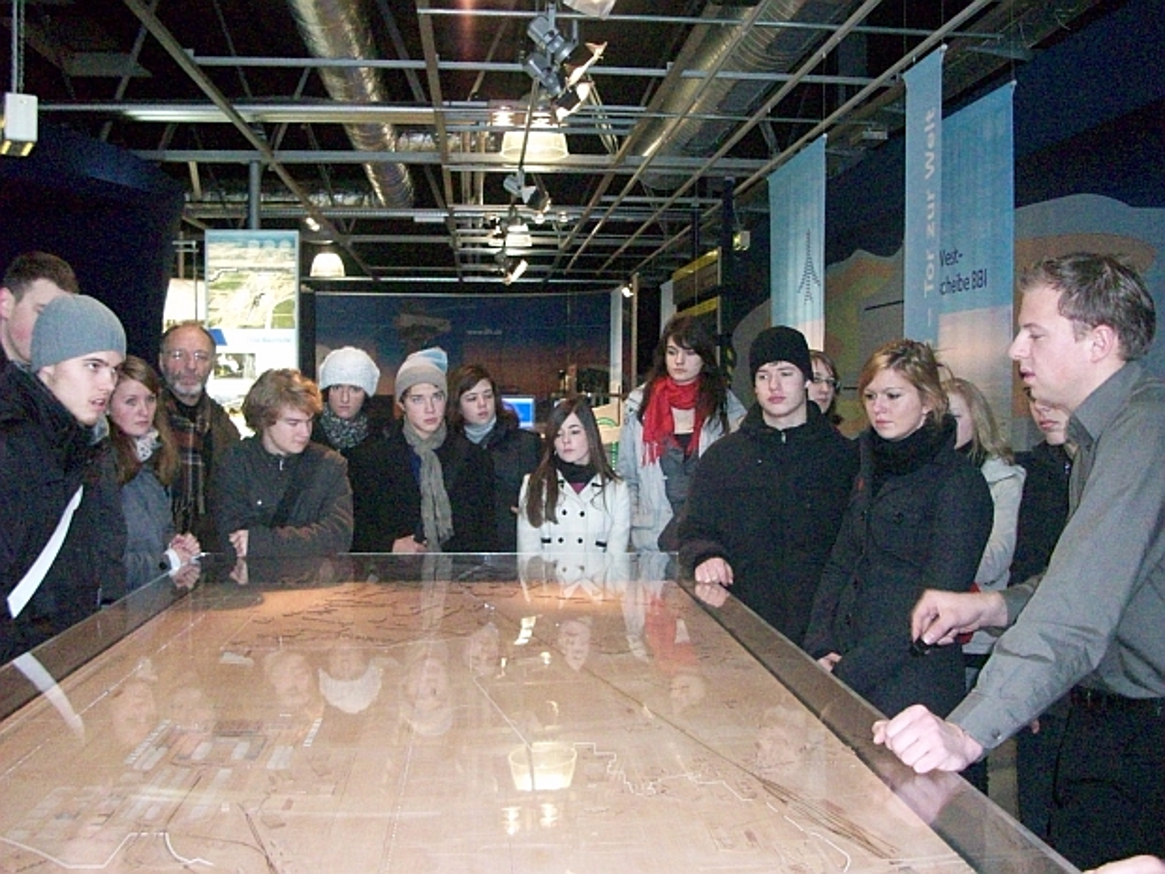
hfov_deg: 54.0
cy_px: 437
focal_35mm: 34
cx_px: 582
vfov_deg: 41.8
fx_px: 1144
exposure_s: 1/128
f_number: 2.8
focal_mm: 5.7
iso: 800
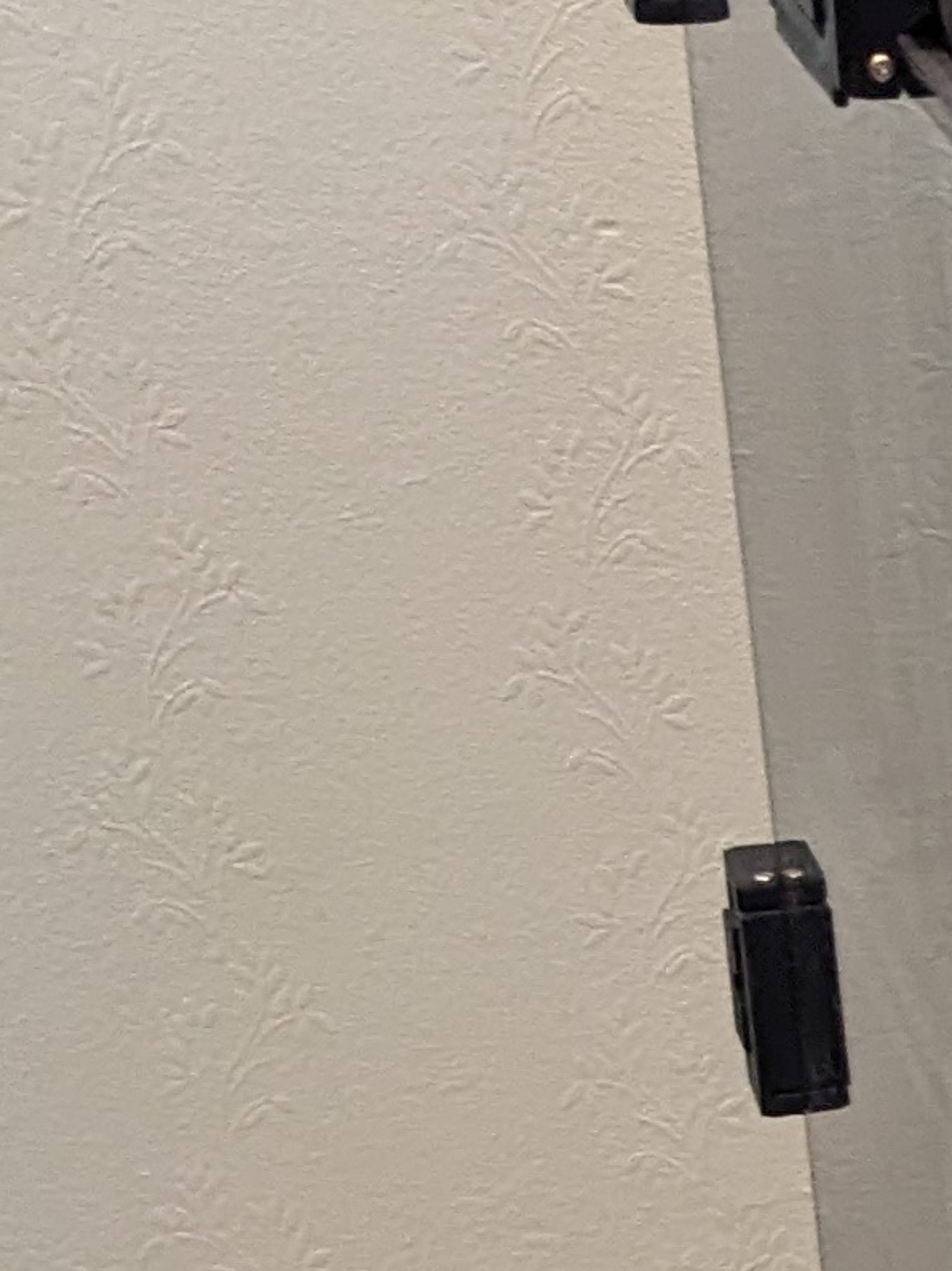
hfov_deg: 9.5
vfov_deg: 14.2
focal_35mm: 137
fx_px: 5025
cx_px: 2345
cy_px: 1217
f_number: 1.73
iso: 287
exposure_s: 1/25
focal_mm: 4.38
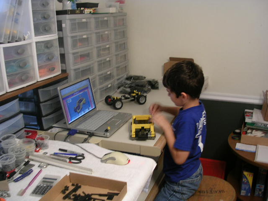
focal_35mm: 38
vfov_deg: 37.7
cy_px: 100
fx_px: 294
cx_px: 134
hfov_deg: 49.0
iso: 50
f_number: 2.8
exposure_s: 1/6.1
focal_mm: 5.8
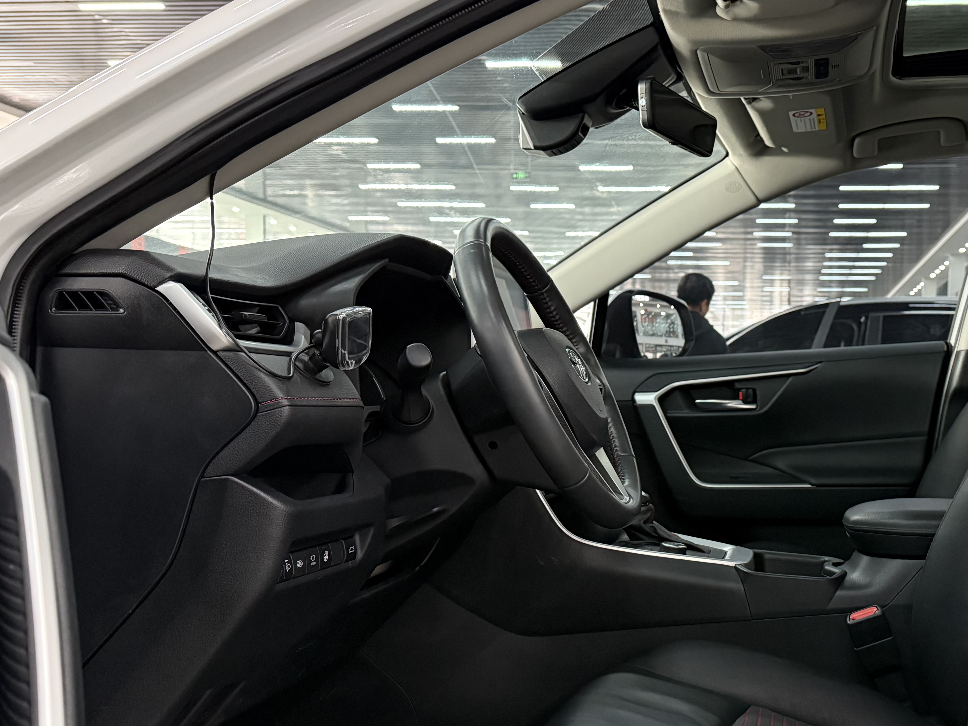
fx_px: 1091
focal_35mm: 39
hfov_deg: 46.2
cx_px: 722
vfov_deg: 36.7
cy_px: 422
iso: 640
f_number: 1.78
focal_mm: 6.76
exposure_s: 1/50
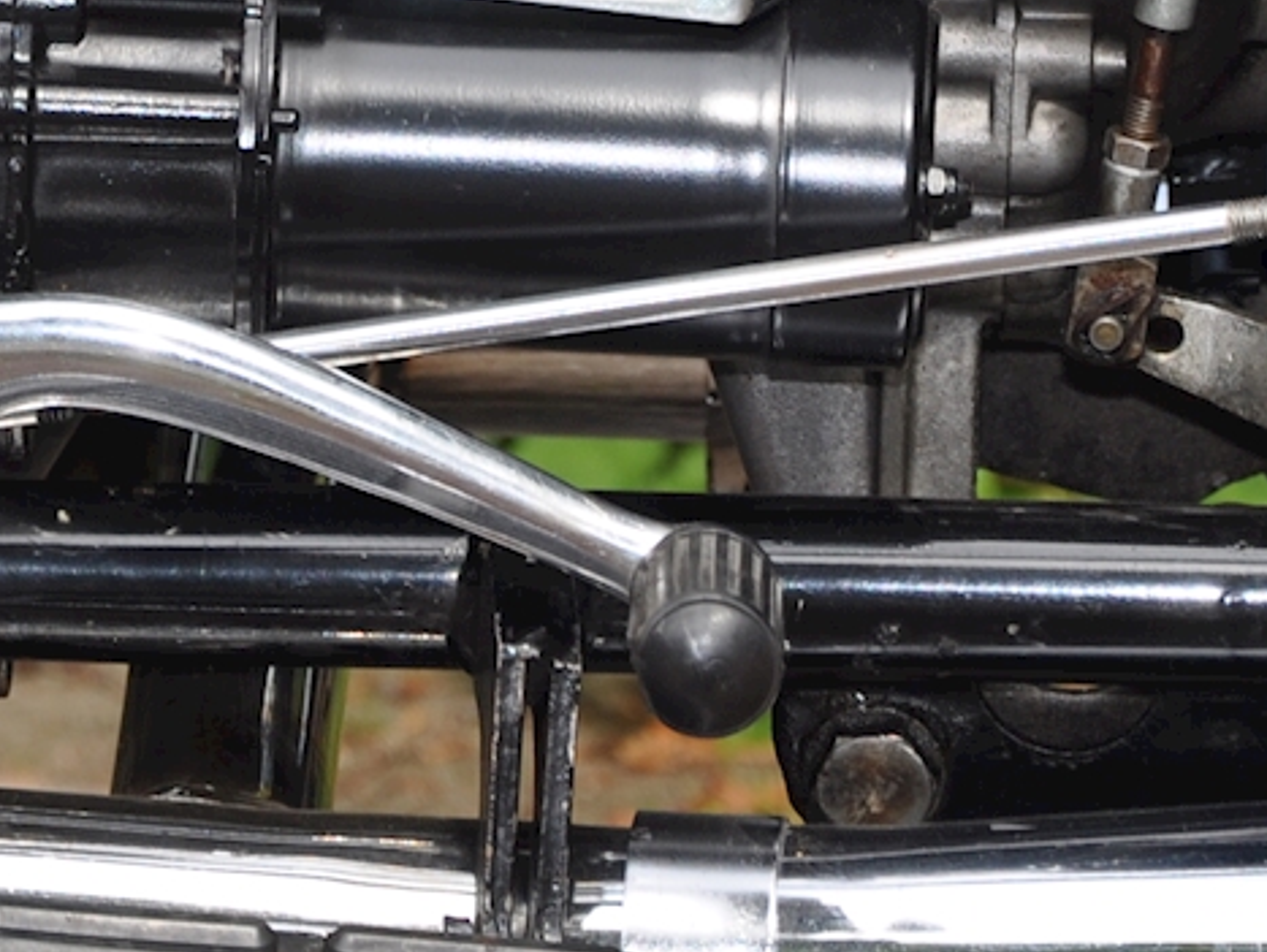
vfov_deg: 2.9
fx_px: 18424
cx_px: 179
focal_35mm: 503
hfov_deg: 3.9
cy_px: -701
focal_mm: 85
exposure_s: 1/200
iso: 200
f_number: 8
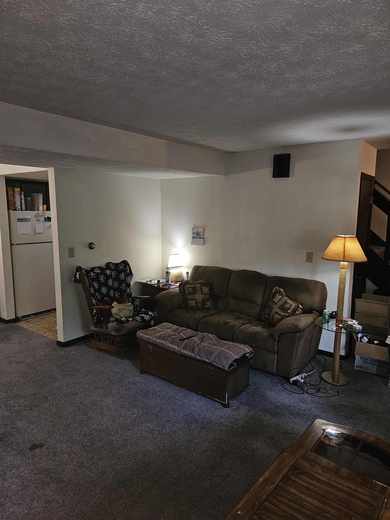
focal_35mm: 23
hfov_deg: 58.9
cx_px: 195
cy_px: 260
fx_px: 346
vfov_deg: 73.9
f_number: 1.7
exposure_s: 1/24
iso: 125
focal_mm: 6.3
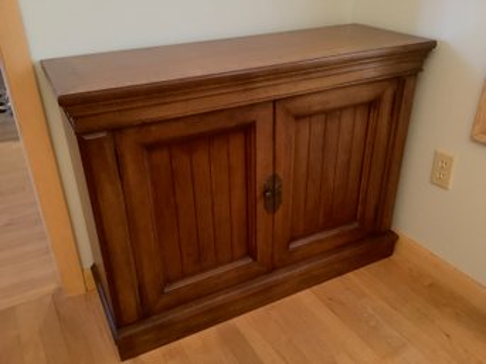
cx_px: 243
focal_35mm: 31
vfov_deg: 45.4
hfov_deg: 58.4
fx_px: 435
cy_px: 182
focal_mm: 3.3
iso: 400
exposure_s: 1/30
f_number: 2.4
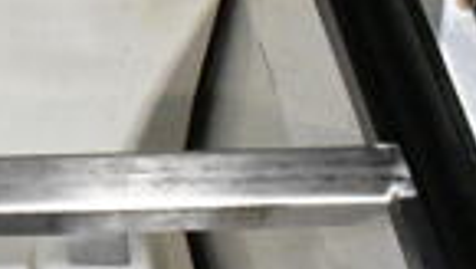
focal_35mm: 165
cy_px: 134
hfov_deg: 11.6
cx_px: -486
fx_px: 2088
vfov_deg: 7.4
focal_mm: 25
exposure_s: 1/320
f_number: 9
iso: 6400
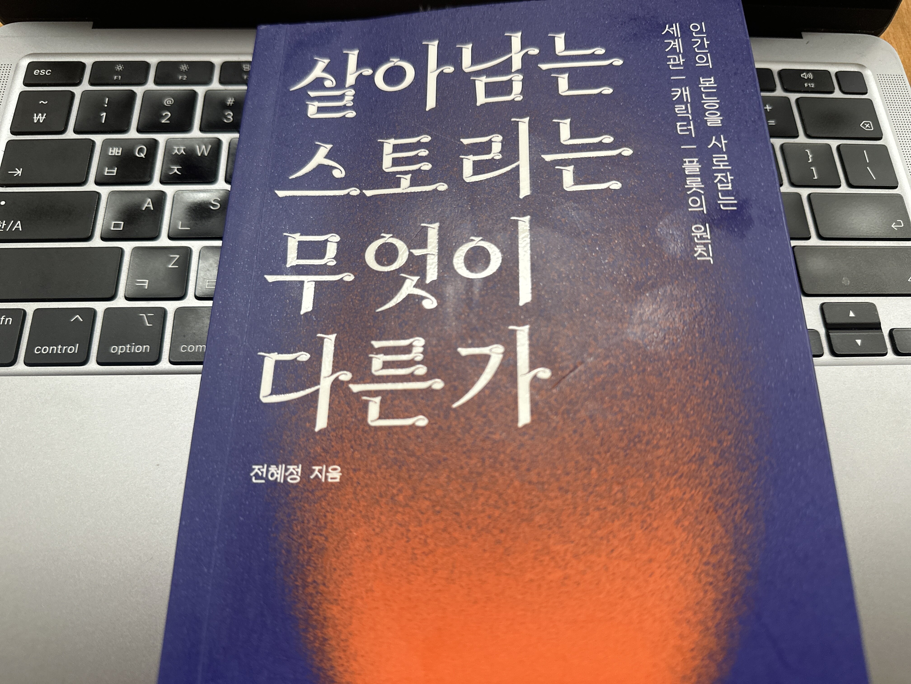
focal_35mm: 24
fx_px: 632
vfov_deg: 56.8
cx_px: 456
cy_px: 342
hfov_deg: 71.6
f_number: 1.78
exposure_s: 1/120
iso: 200
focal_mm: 6.86
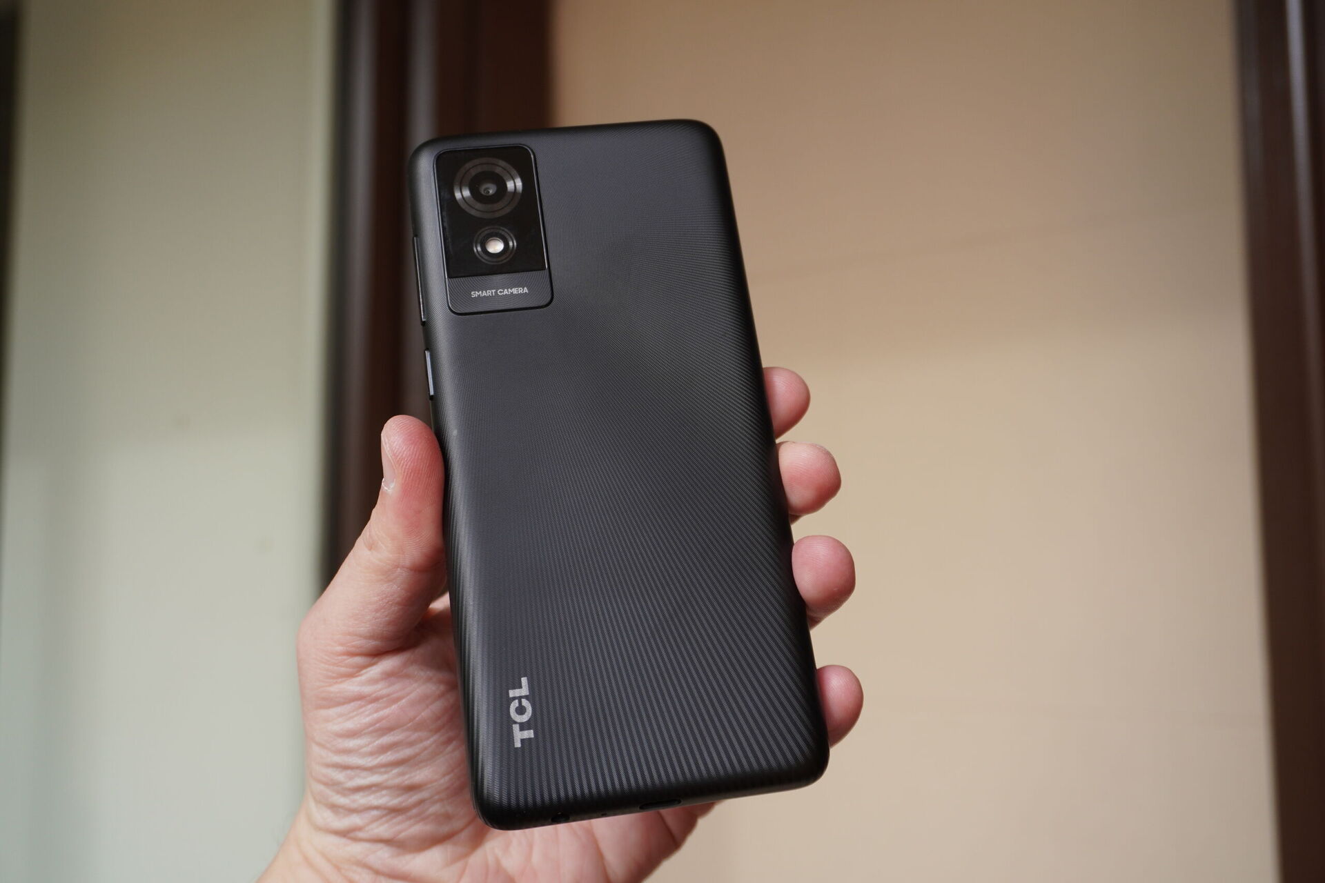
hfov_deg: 53.1
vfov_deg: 36.9
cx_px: 662
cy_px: 442
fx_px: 1325
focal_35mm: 36
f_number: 4.5
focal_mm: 24
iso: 200
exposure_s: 1/160
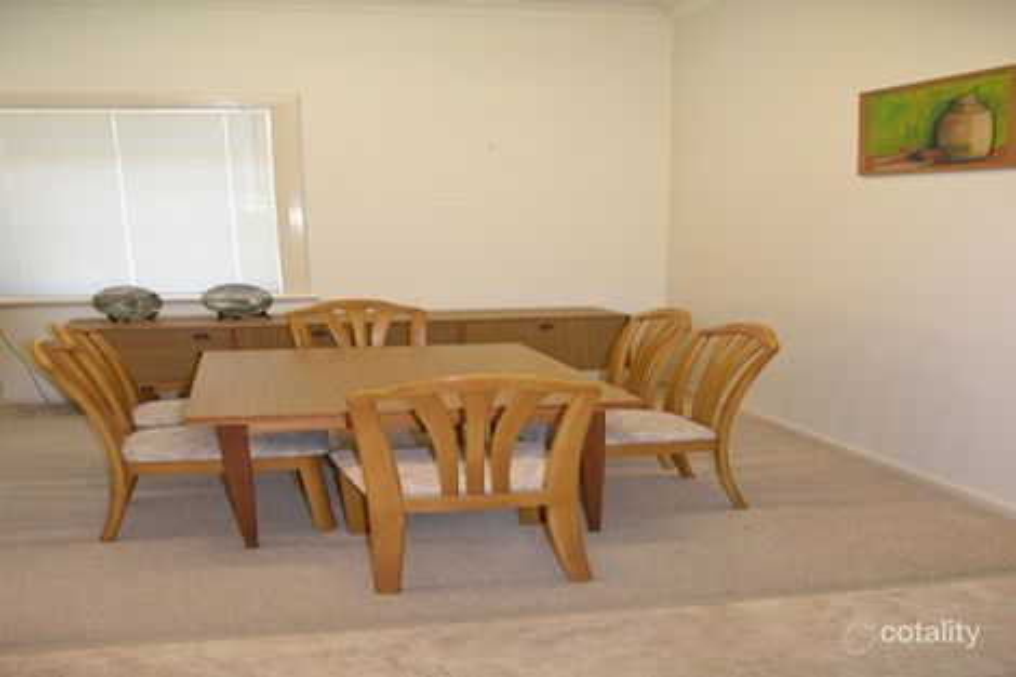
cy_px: 338
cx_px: 508
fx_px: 762
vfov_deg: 47.9
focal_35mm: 27
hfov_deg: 67.4
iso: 1800
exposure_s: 1/60
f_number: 3.5
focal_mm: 18
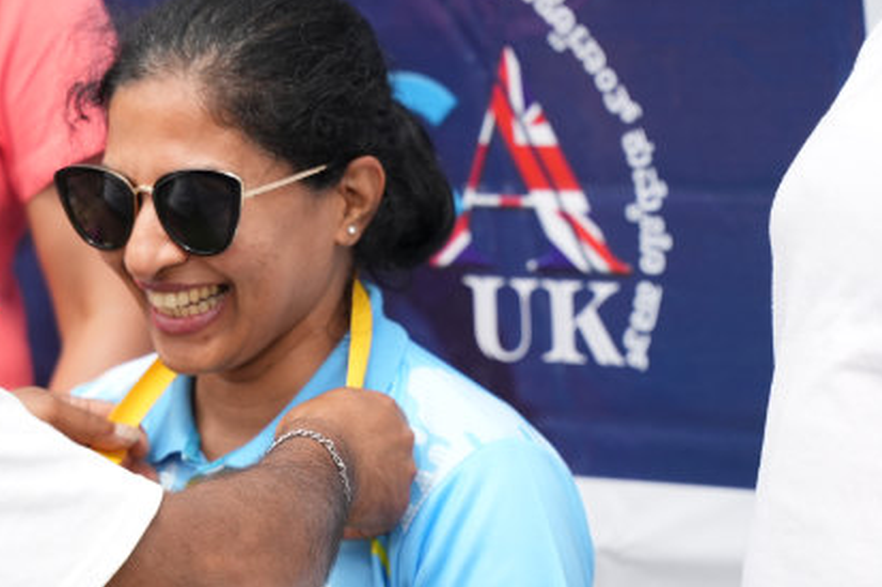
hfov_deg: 12.6
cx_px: 171
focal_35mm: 162
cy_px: 340
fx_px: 3973
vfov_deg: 8.5
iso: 250
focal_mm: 65.5
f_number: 2.8
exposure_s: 1/2000
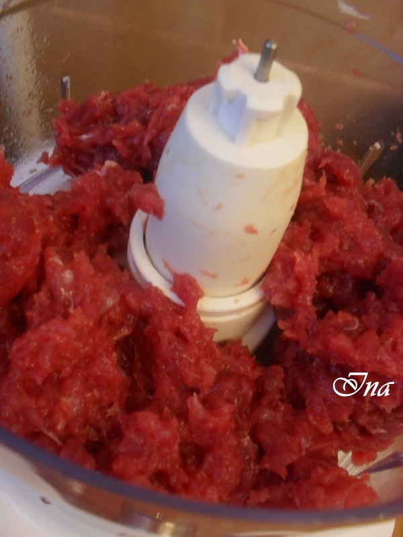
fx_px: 543
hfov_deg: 40.7
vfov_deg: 52.6
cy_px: 268
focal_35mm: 35
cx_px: 202
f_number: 3.2
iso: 200
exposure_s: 1/15
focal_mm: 6.3
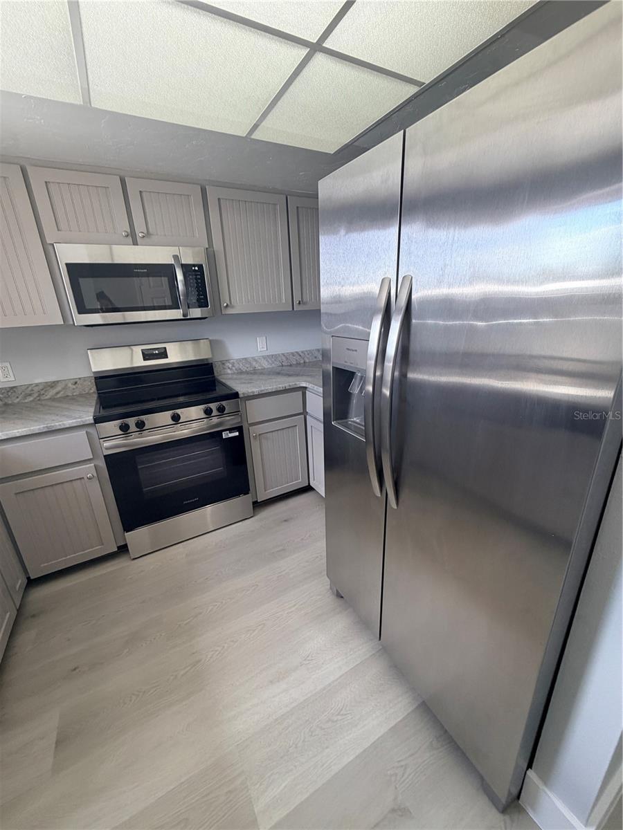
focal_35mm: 14
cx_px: 312
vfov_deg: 102.1
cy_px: 415
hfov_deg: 85.7
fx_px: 336
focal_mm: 2.22
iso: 200
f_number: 2.2
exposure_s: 1/120
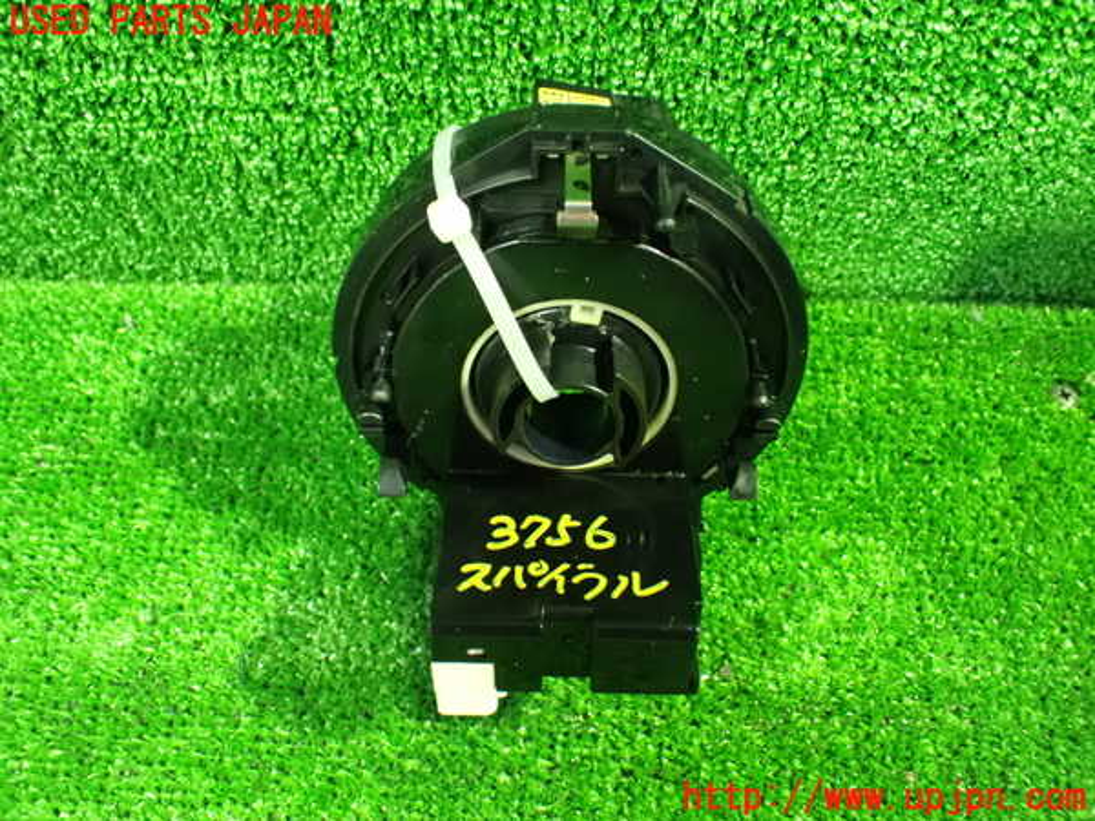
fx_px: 949
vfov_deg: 46.8
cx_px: 548
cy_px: 410
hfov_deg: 60.0
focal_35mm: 30
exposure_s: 1/25
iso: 1600
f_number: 2.3
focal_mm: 5.4
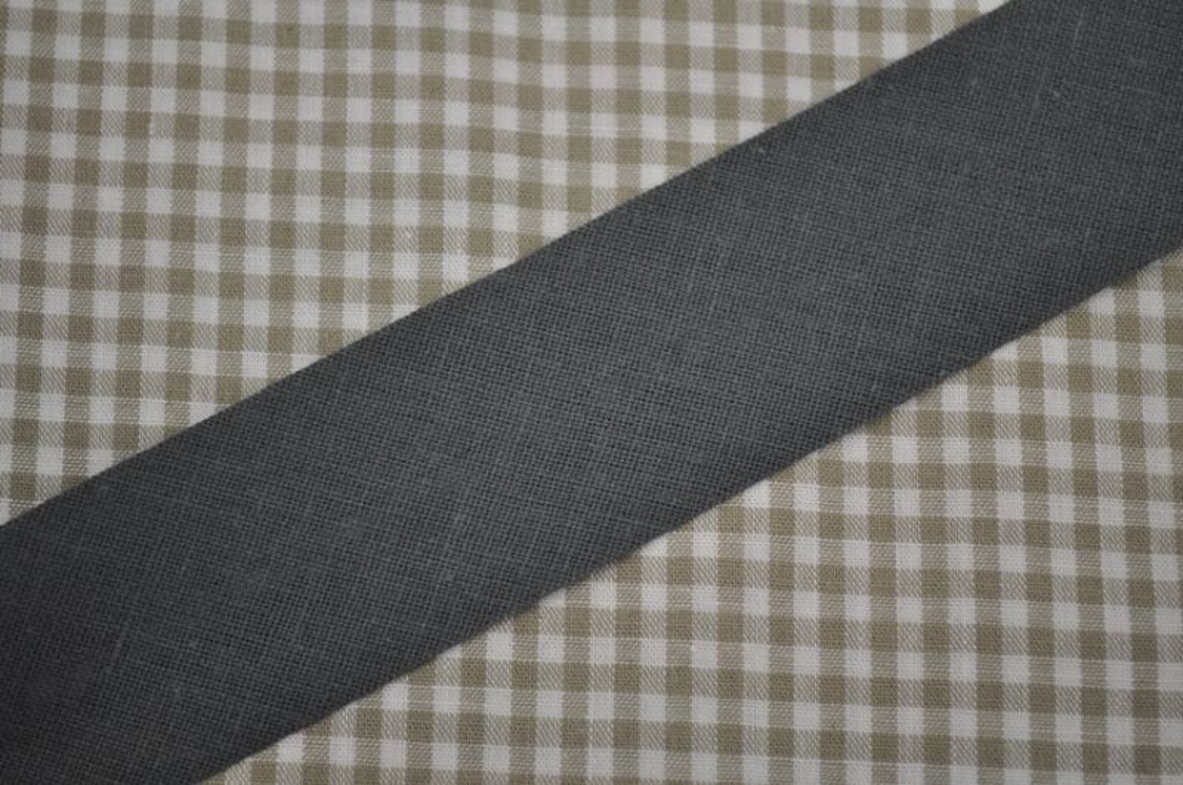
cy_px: 392
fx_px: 2215
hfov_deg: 29.9
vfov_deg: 20.1
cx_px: 592
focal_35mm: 68
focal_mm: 45
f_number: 5.3
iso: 640
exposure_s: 1/60
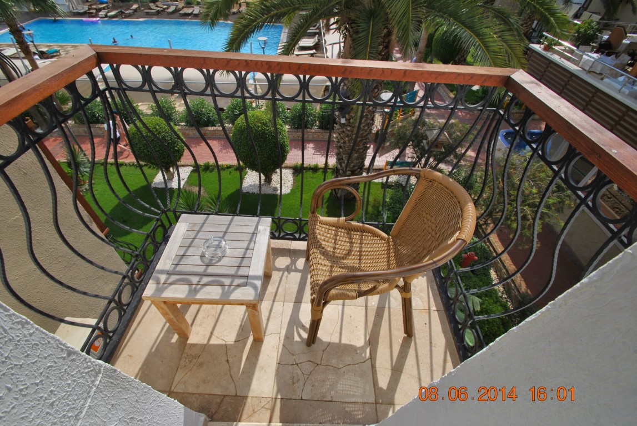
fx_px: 266
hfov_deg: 100.3
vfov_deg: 77.5
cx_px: 318
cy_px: 213
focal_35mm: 15
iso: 100
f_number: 9
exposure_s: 1/320
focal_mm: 10
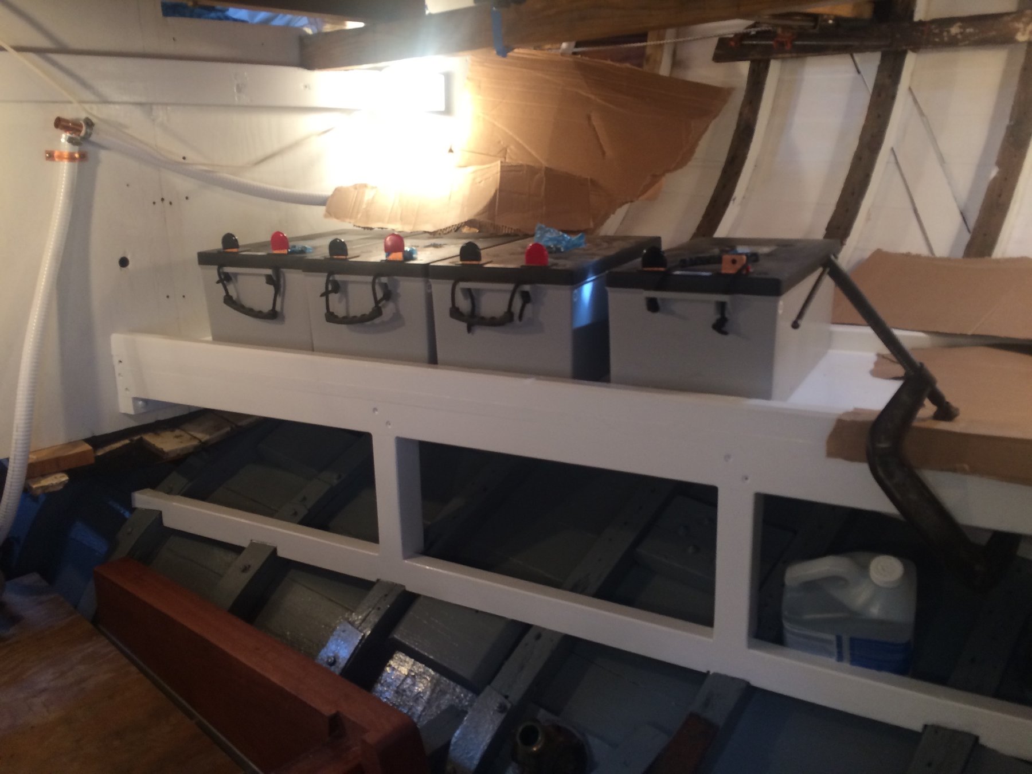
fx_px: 865
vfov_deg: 48.2
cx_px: 516
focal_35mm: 29
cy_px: 387
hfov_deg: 61.7
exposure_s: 1/30
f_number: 2.2
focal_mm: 4.15
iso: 80
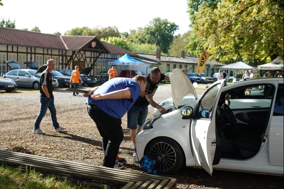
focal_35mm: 50
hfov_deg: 39.6
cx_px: 142
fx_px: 394
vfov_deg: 27.0
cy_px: 94
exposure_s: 1/320
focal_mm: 50
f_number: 4.5
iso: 200
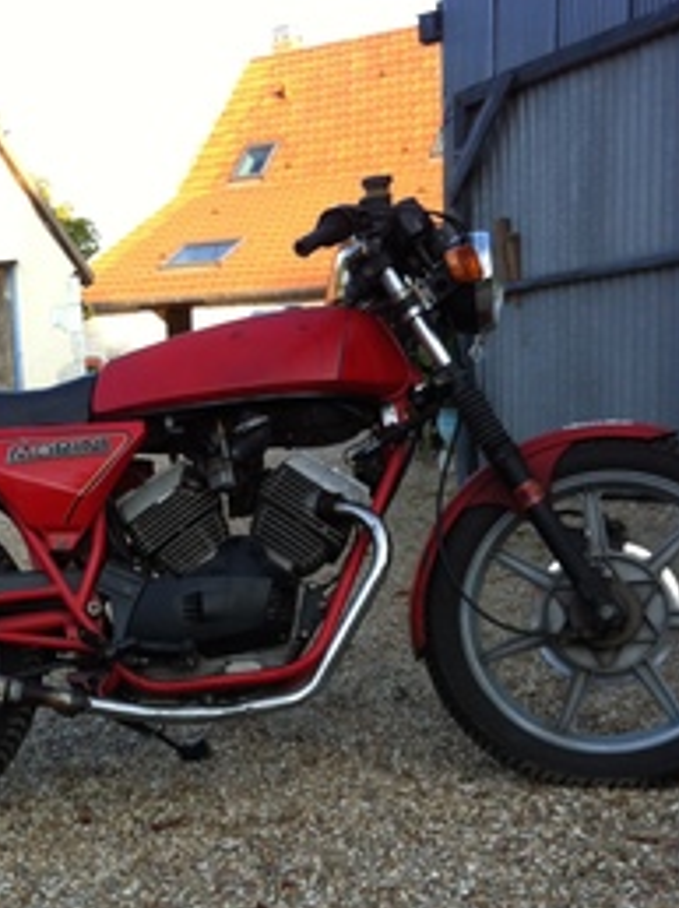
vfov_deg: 32.6
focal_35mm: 58
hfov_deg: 24.8
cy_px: 683
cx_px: 148
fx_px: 1519
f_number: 2.8
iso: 80
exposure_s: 1/193
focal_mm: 3.85
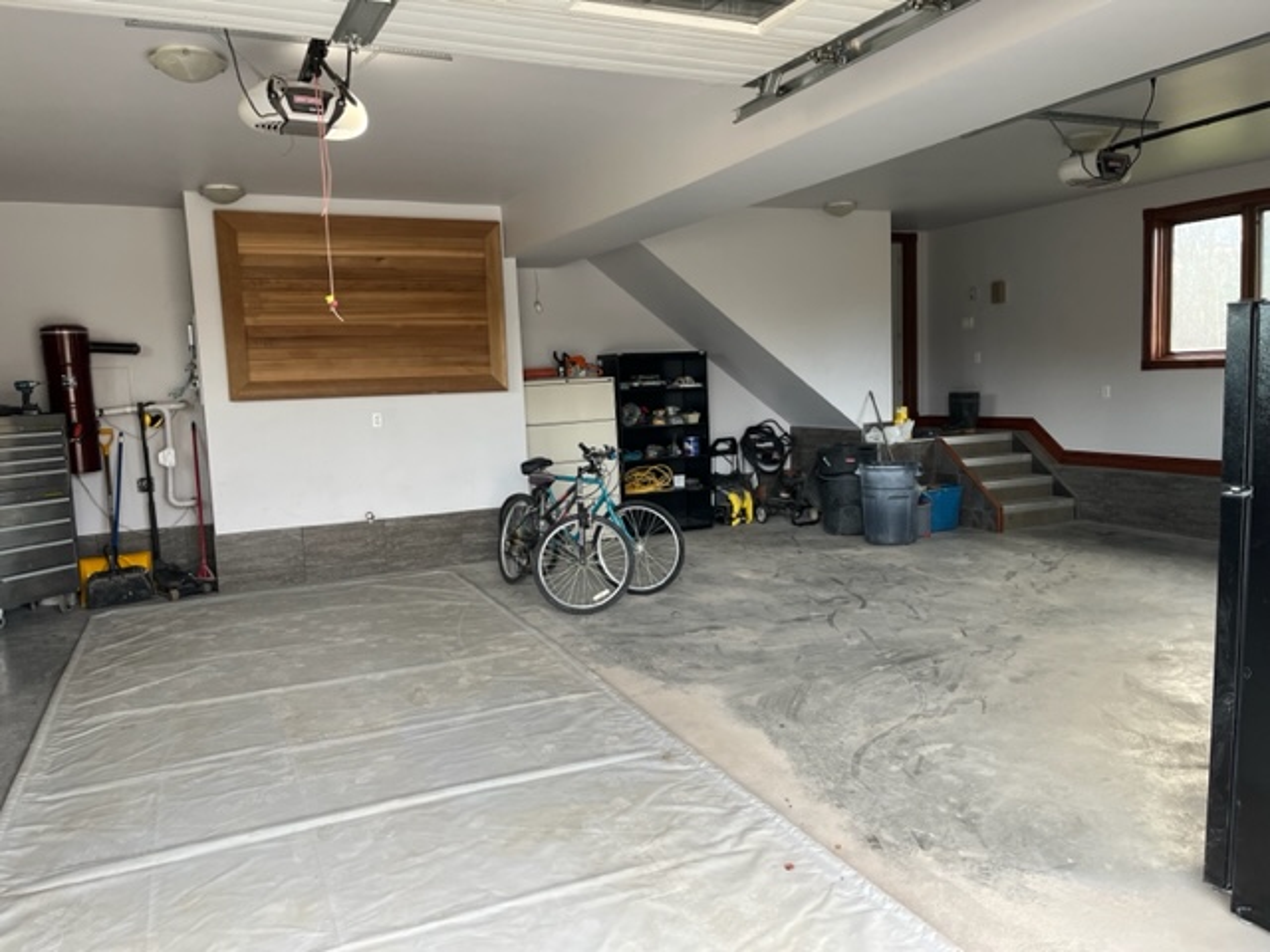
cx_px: 635
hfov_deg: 67.3
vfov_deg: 53.1
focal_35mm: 26
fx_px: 954
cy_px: 476
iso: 100
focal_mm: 5.1
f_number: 1.6
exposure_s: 1/121
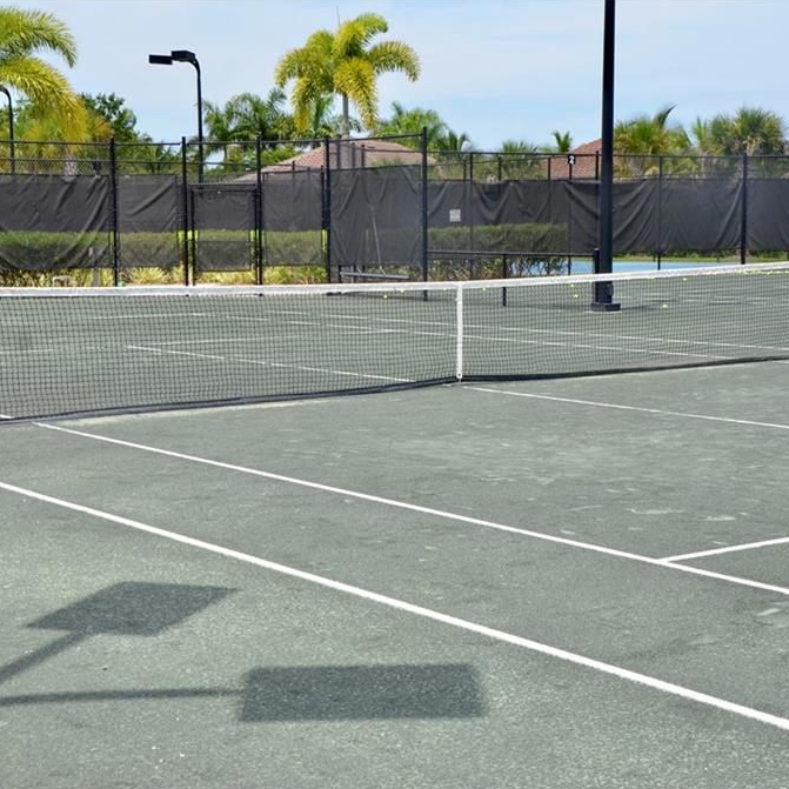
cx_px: 359
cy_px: 394
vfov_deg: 26.1
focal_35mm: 66
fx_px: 1702
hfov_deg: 26.1
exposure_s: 1/250
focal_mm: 34
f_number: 8
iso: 180
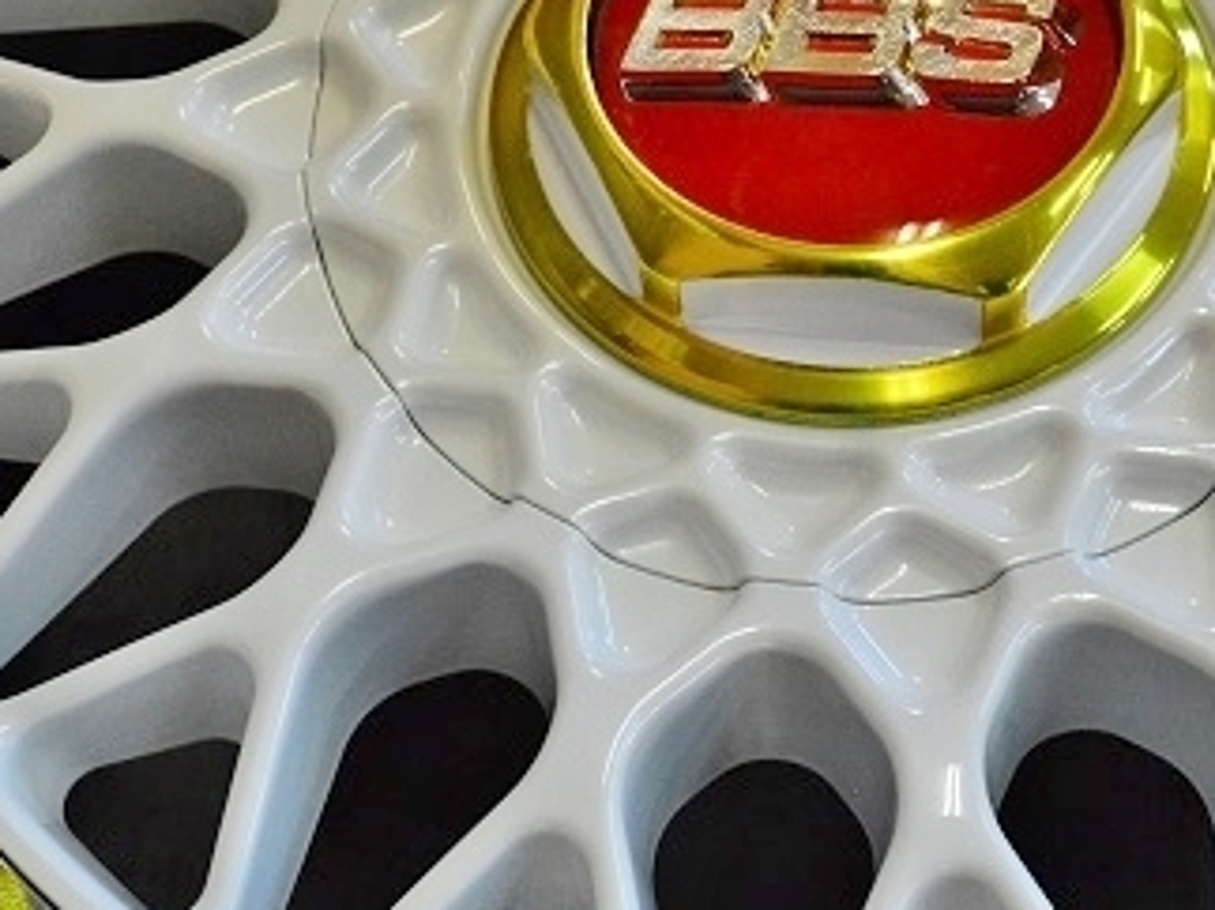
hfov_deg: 26.6
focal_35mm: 73
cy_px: 526
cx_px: 790
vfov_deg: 20.1
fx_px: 2561
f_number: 7.1
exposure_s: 1/200
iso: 3200
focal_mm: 26
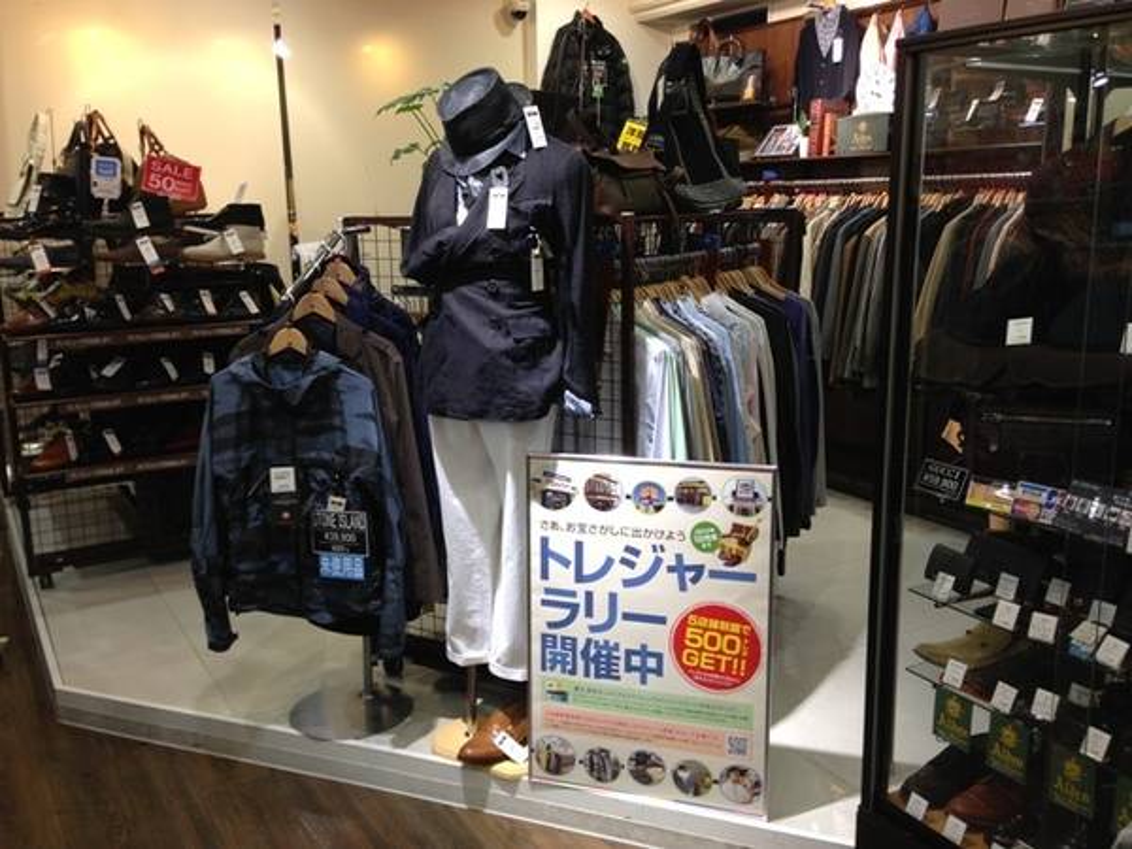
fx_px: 1079
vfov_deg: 42.9
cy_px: 424
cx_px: 566
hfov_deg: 55.4
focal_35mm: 33
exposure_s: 1/20
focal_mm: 4.13
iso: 64
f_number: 2.4
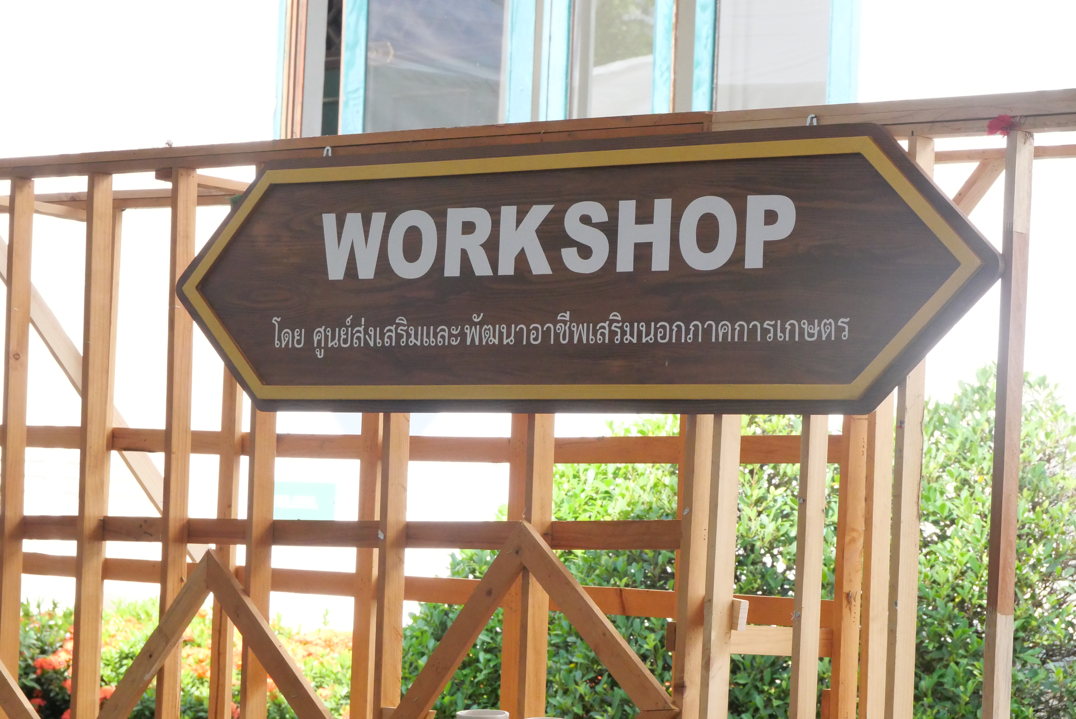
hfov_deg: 17.3
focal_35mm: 118
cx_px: 538
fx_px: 3529
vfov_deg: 11.6
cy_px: 360
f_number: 10
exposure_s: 1/800
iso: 3200
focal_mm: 57
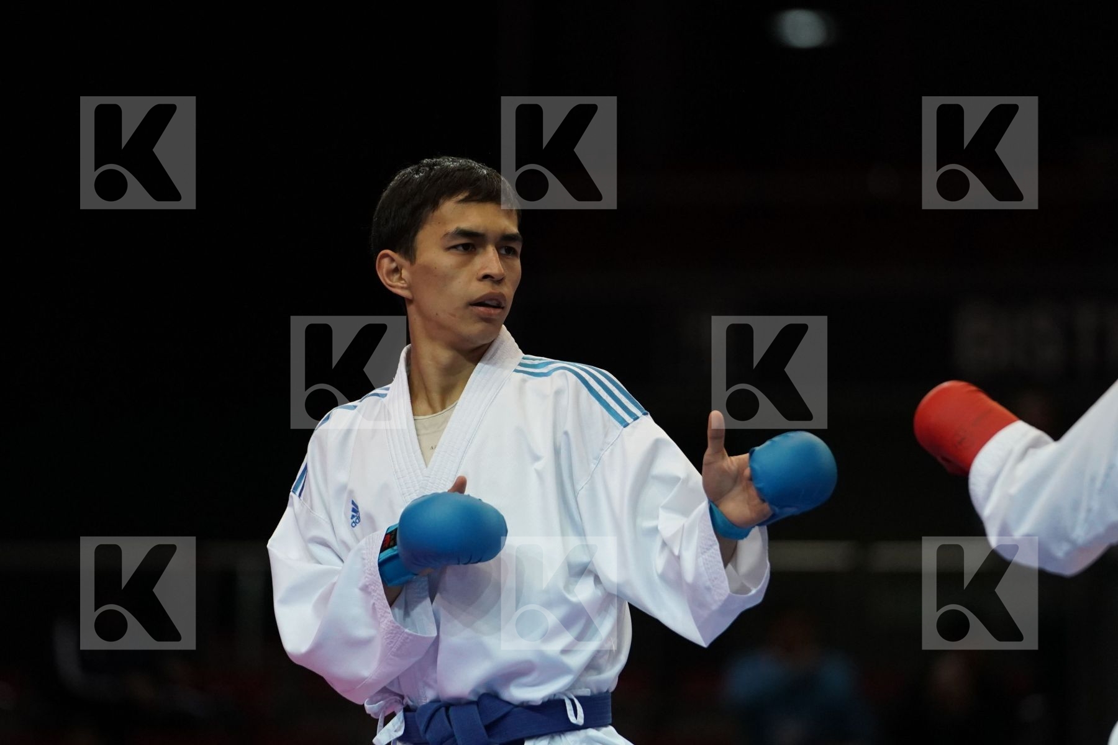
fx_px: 8664
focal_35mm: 279
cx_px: 559
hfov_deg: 7.4
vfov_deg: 4.9
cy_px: 372
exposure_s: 1/1000
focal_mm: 186
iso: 2500
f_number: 2.8
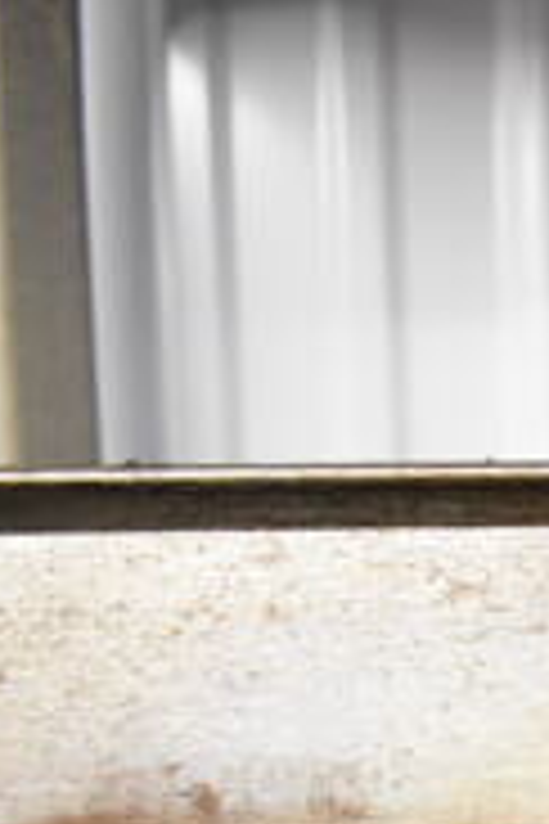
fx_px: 2059
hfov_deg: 12.5
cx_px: 1246
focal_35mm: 90
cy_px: 869
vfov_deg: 21.6
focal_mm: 18
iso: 4000
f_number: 3.5
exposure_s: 1/125
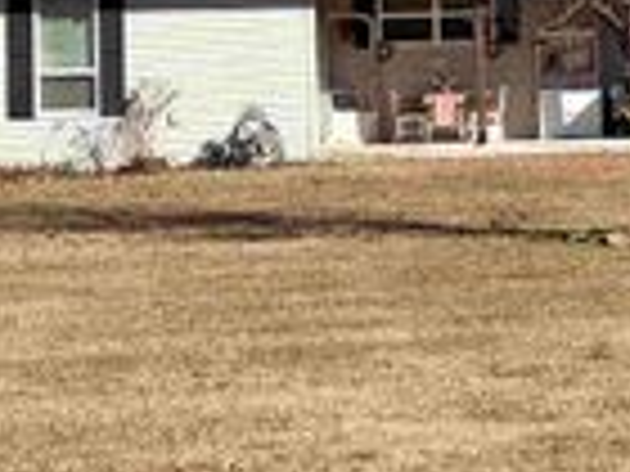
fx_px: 1565
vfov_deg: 15.9
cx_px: 612
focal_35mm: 86
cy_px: -218
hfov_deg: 22.0
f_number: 1.78
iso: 80
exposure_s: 1/4673
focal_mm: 6.76
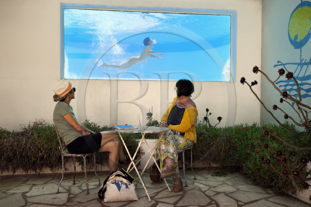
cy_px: 104
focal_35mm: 35
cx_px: 156
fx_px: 302
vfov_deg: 37.8
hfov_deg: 54.5
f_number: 9
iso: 200
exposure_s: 1/320
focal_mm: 35
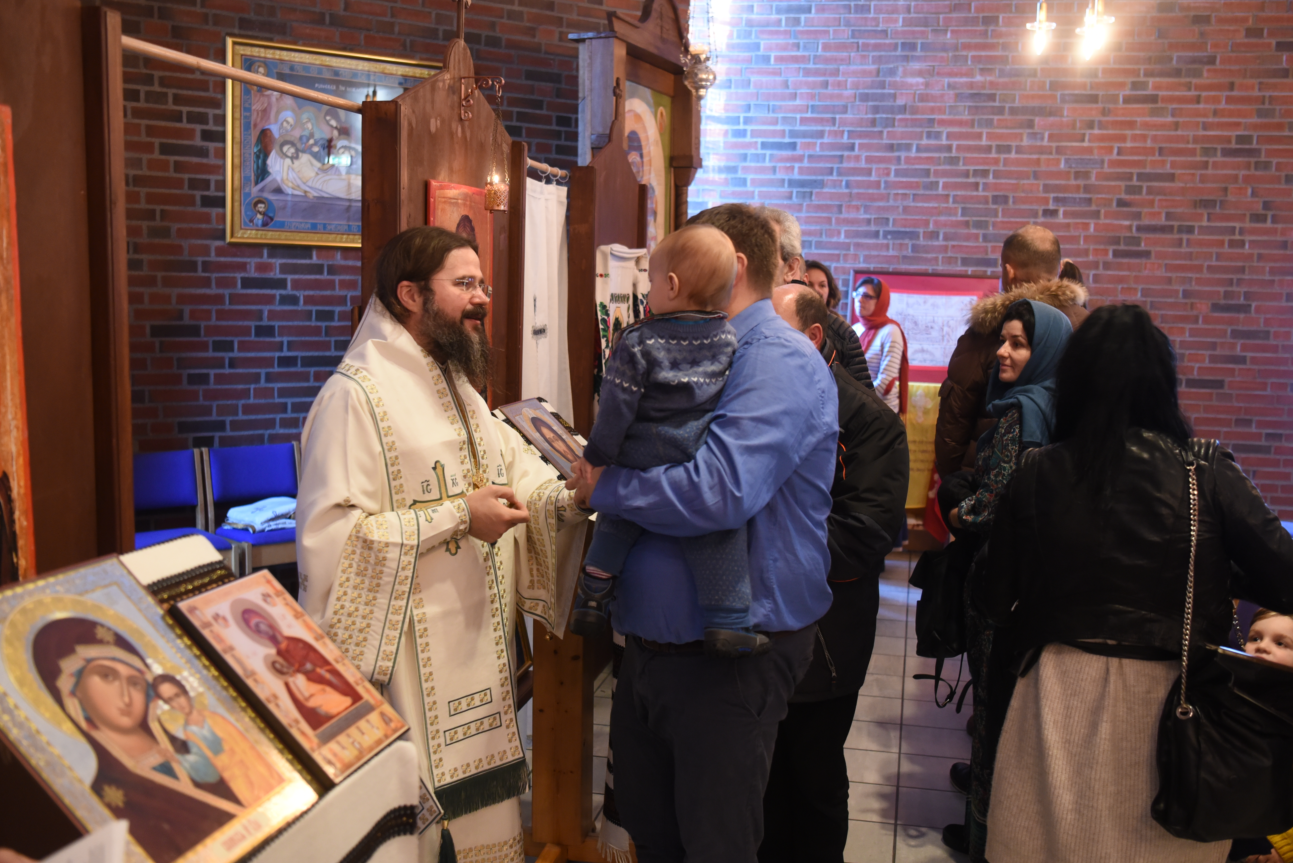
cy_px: 419
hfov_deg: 51.8
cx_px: 681
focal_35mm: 37
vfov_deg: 36.0
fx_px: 1329
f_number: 2.8
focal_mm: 32
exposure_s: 1/30
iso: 2000
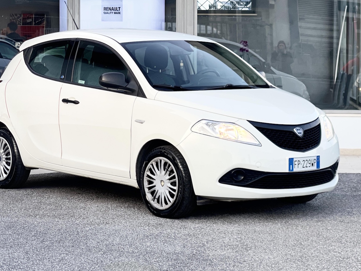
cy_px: 115
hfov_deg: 24.4
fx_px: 834
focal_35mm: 80
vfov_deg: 18.4
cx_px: 164
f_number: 2.2
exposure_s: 1/121
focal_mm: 7.5
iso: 40
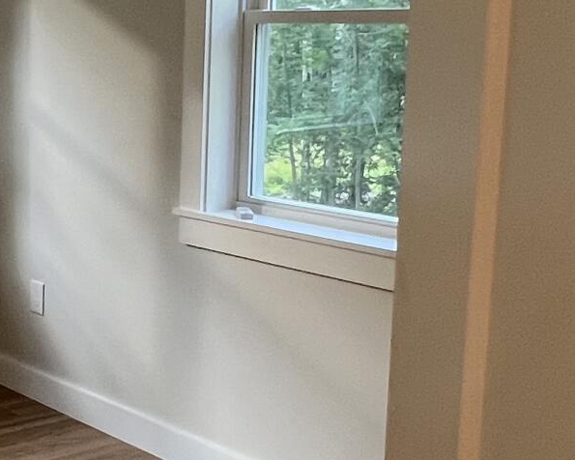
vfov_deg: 23.8
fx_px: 1089
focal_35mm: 64
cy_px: 221
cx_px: -93
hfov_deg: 26.6
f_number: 1.8
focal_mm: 1.57
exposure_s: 1/60
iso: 125
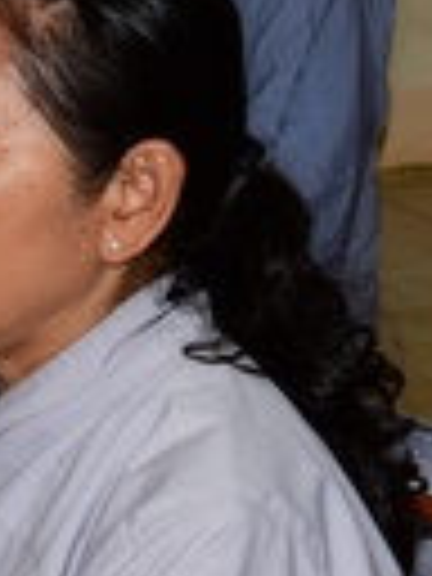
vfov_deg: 10.1
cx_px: -184
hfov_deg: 7.5
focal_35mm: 195
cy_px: 202
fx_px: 3245
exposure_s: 1/80
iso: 500
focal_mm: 40
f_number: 4.5
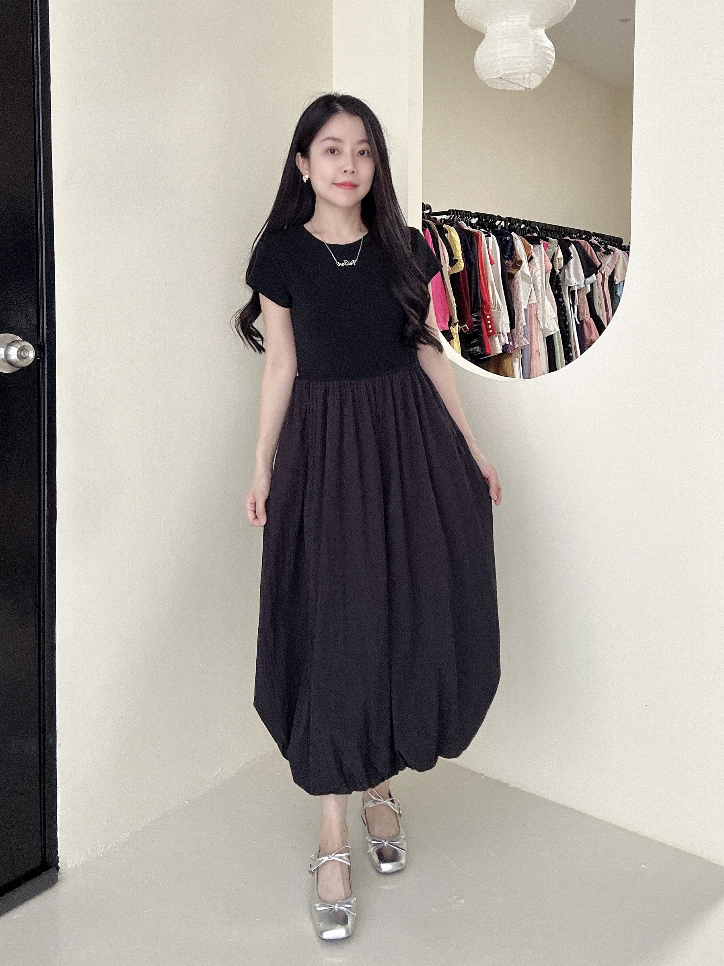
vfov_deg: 73.9
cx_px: 362
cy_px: 483
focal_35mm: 23
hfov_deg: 58.9
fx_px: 641
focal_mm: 2.69
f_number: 1.9
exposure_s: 1/60
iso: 160
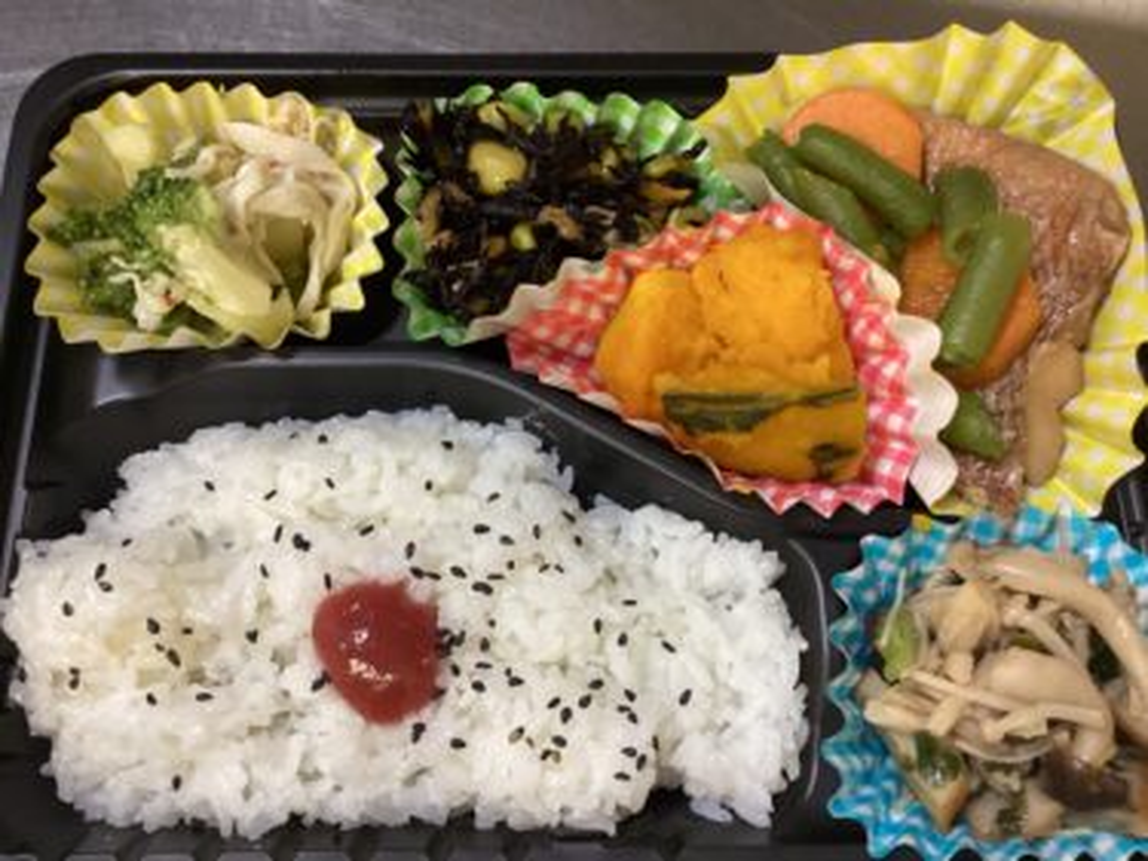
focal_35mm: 31
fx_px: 1028
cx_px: 574
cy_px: 430
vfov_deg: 45.4
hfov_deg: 58.4
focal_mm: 3.3
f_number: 2.4
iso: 200
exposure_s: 1/60
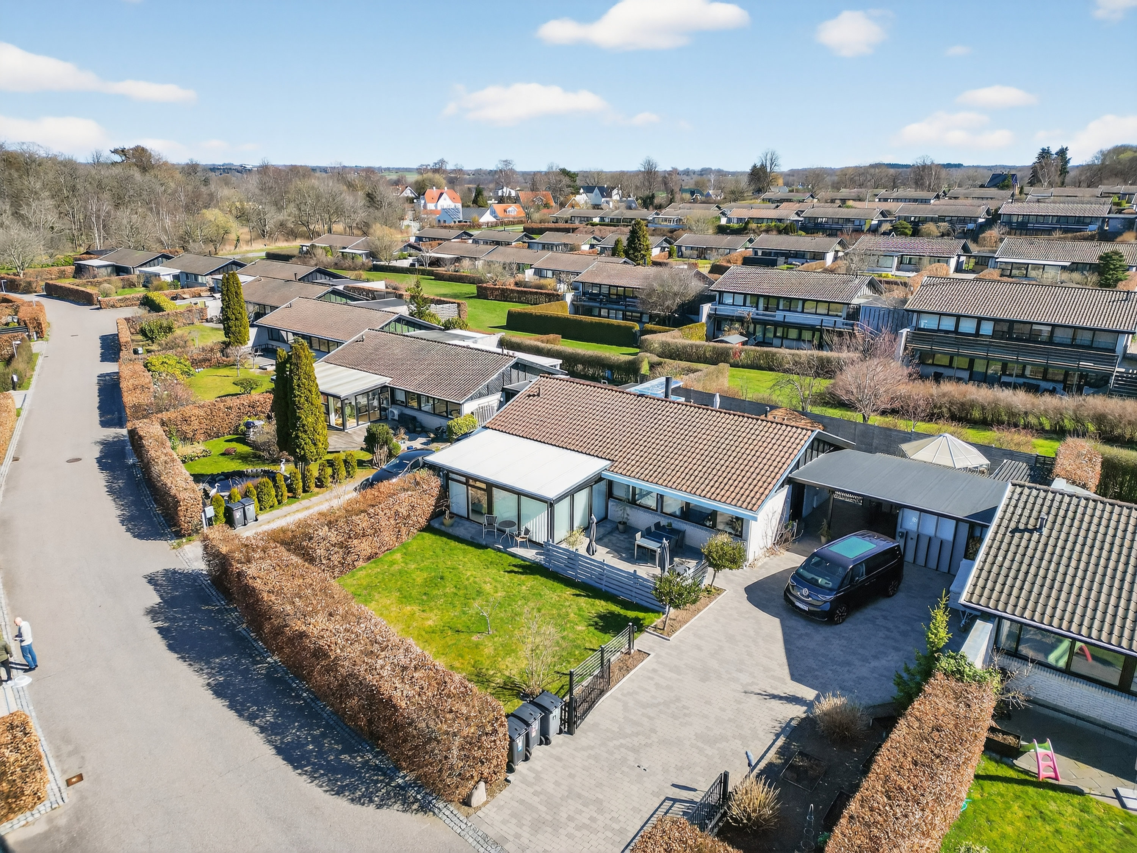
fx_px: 788
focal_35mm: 24
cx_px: 568
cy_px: 426
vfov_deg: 56.8
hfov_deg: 71.6
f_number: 1.7
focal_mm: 6.7
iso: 140
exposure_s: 1/2500
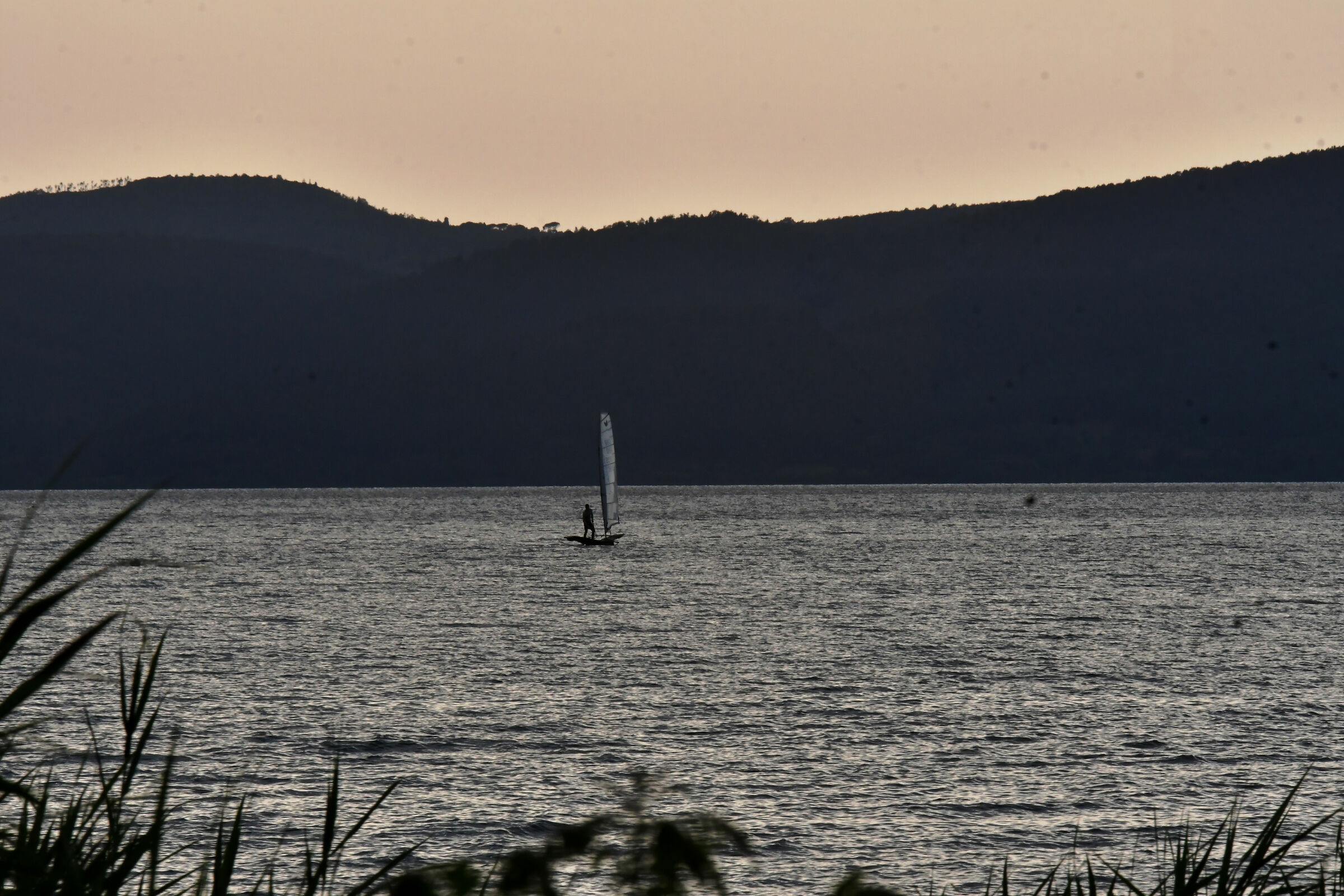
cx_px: 672
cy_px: 448
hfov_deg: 6.9
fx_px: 11199
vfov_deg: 4.6
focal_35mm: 300
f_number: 22
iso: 2000
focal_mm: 200
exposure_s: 1/2000
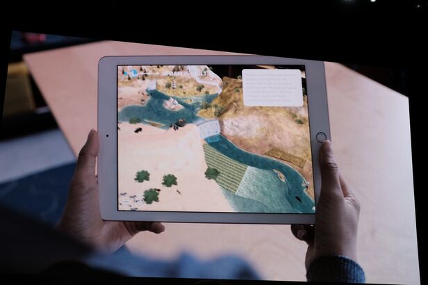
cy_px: 142
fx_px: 582
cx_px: 214
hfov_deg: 40.4
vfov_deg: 27.5
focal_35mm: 49
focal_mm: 32.6
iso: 500
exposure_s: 1/60
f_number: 4.3
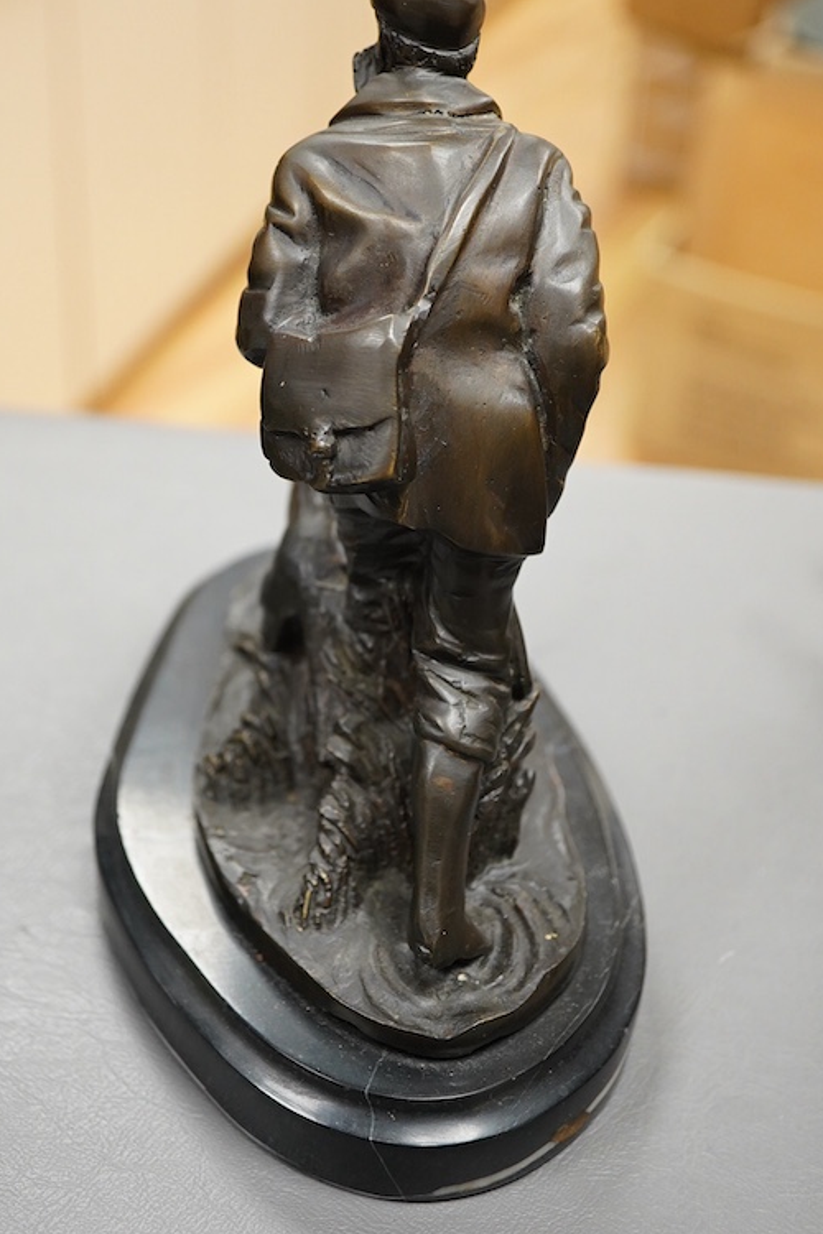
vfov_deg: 36.8
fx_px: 1852
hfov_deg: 25.0
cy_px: 566
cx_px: 354
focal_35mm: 54
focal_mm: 30
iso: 1250
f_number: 3.5
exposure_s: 1/125
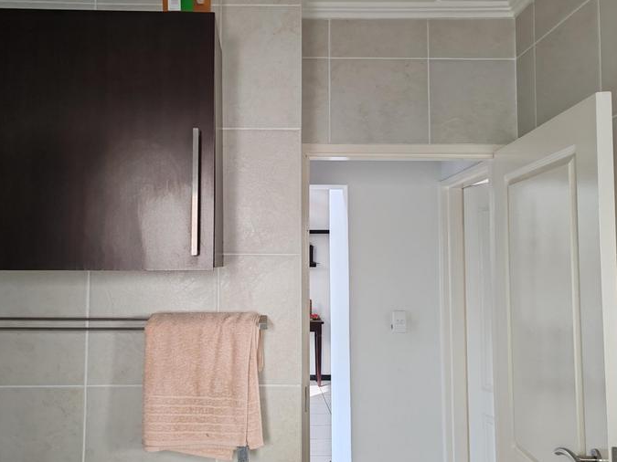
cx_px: 273
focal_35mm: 32
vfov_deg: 44.1
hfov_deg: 56.7
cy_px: 228
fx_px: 570
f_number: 1.9
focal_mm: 6.12
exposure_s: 1/100
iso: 1000
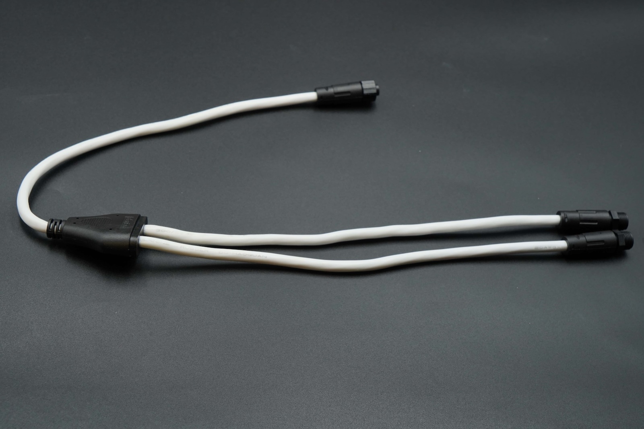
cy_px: 214
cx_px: 322
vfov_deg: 24.2
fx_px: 1002
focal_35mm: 56
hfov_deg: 35.6
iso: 1000
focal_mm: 56
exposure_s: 1/50
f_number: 13
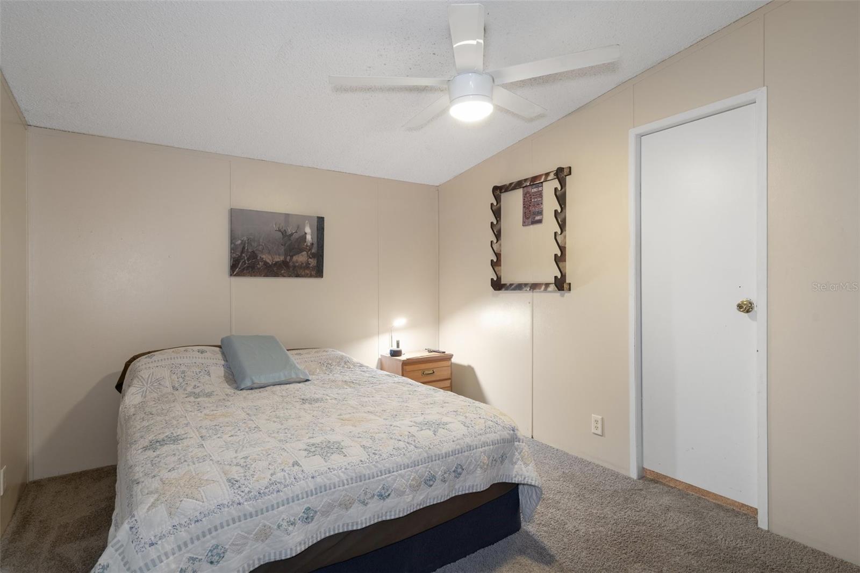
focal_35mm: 18
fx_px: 430
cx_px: 430
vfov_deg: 67.4
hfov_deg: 90.0
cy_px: 286
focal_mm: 18
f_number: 8
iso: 320
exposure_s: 5
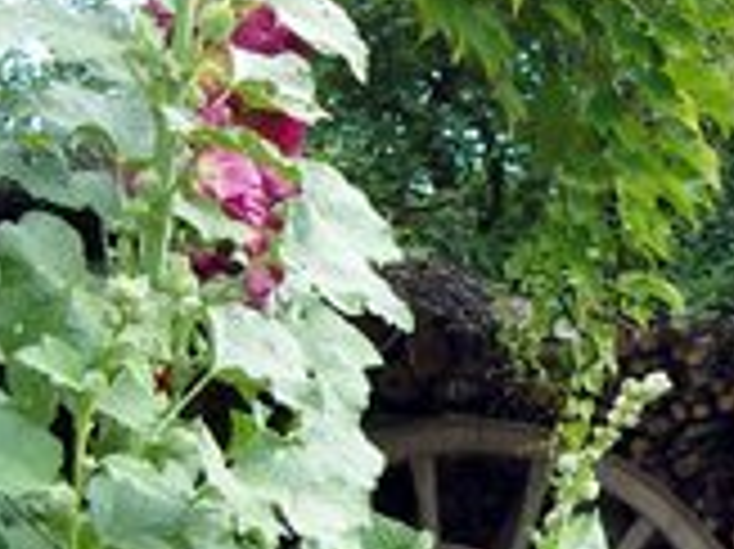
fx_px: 2119
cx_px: 702
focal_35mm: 100
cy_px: 387
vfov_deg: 14.7
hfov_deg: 19.2
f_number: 2.8
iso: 100
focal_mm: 7.3
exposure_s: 1/160
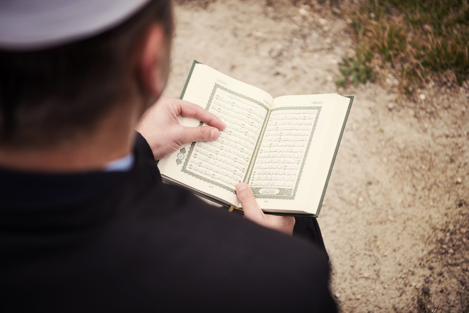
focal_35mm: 56
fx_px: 730
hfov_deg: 35.6
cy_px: 156
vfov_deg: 24.2
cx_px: 234
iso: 200
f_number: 3.2
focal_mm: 56
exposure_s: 1/400
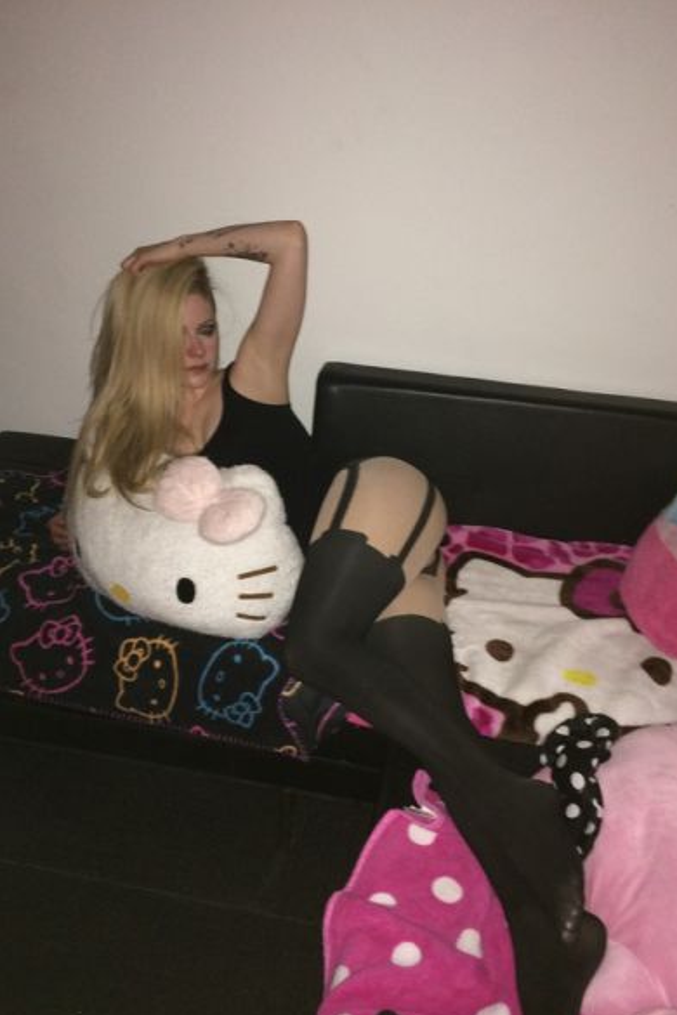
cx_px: 333
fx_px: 903
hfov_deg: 41.1
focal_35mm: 32
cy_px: 519
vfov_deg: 58.7
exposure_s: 1/16
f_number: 2.2
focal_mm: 4.12
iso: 160
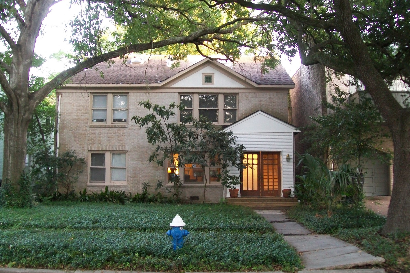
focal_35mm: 38
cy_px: 123
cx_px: 205
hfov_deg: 50.7
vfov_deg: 35.0
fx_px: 433
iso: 160
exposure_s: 1/10
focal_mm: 6
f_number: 2.7
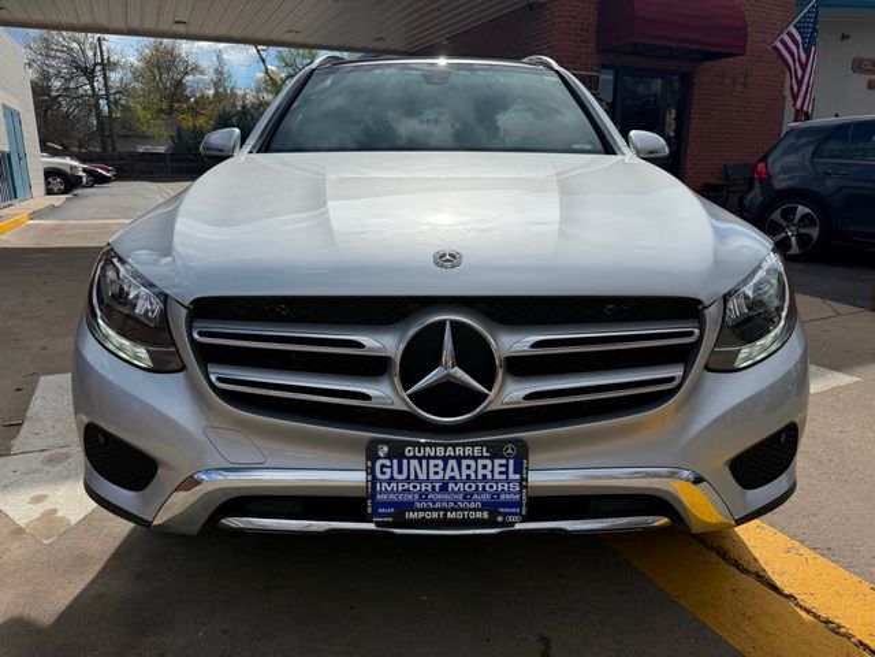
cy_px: 328
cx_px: 438
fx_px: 607
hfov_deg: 71.6
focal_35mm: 24
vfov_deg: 56.8
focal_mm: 6.76
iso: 125
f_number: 1.78
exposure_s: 1/10309
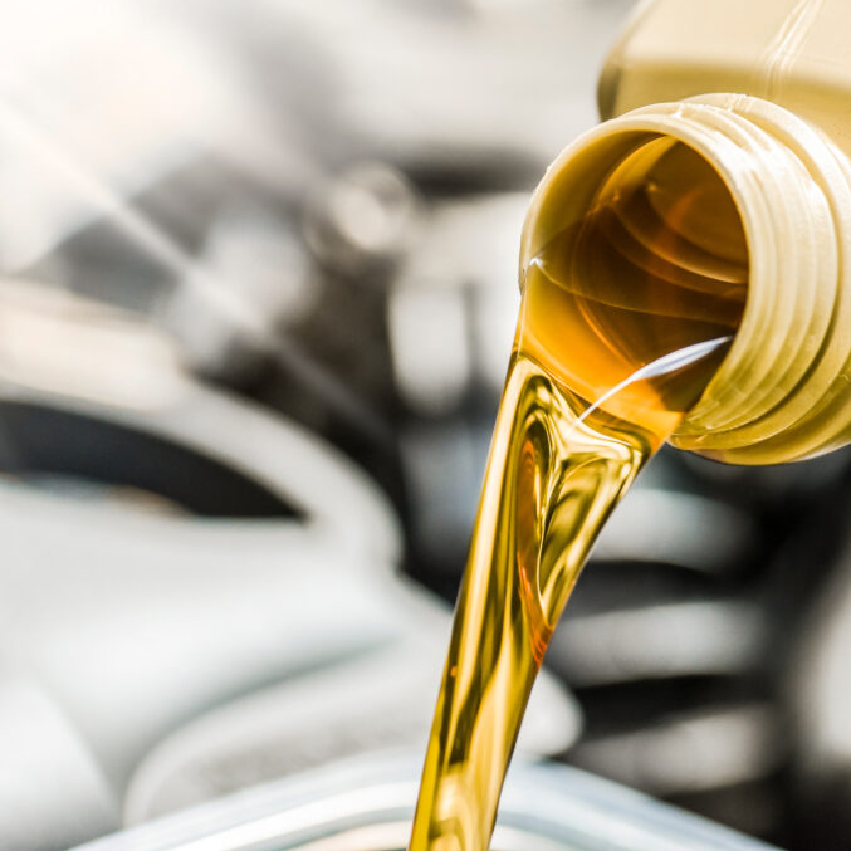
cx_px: 523
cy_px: 423
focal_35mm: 135
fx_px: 3755
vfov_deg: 12.9
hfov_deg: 12.9
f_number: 5
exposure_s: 1/800
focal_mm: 105
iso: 1000
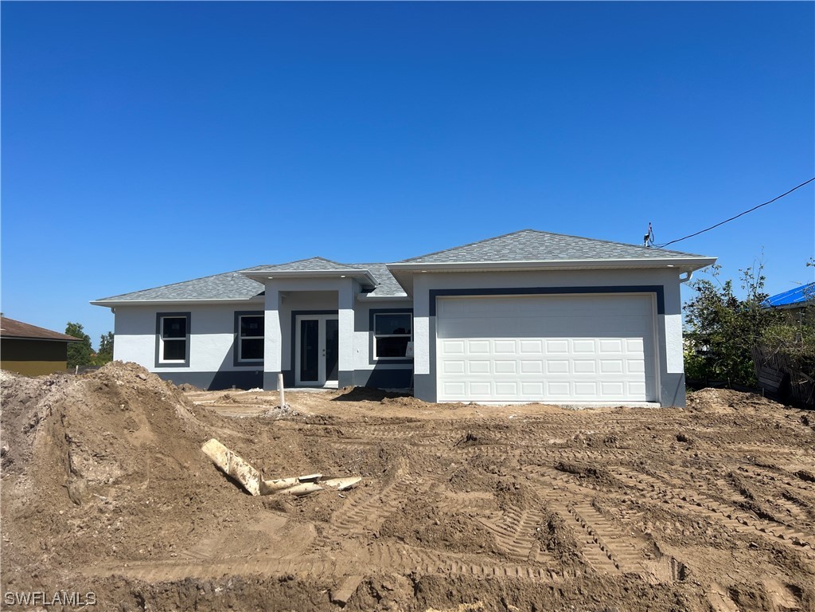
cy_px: 306
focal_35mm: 26
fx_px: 612
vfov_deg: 53.1
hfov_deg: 67.3
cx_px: 408
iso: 50
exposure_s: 1/5882
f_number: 1.5
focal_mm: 5.7
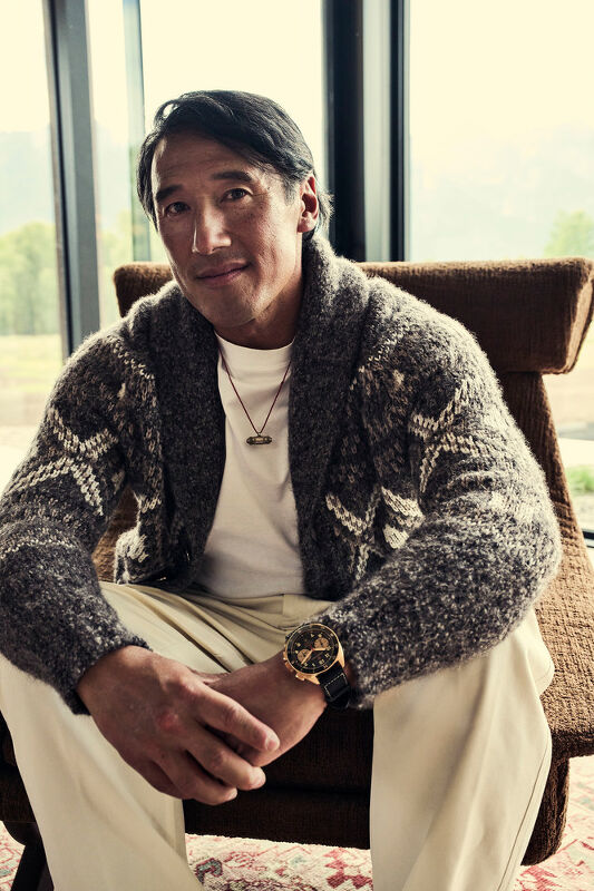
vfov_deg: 48.5
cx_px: 297
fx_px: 990
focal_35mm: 40
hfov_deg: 33.4
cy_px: 446
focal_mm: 40
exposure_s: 1/320
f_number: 5.6
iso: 2000
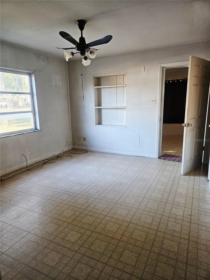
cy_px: 140
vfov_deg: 73.9
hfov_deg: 58.9
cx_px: 105
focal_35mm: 23
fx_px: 186
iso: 640
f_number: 1.8
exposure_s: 1/120
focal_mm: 5.4
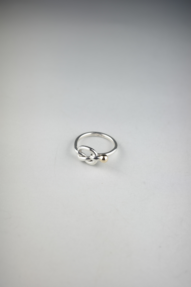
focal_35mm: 40
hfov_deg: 33.4
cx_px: 96
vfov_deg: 48.5
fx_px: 318
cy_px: 144
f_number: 5
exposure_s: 1/50
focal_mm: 26
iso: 100
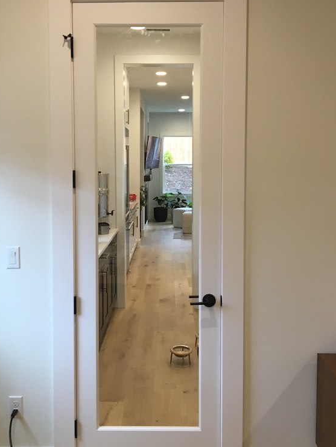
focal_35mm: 40
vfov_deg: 46.7
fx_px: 517
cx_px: 156
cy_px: 196
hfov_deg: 36.0
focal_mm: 4.15
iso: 64
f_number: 2.2
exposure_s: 1/30
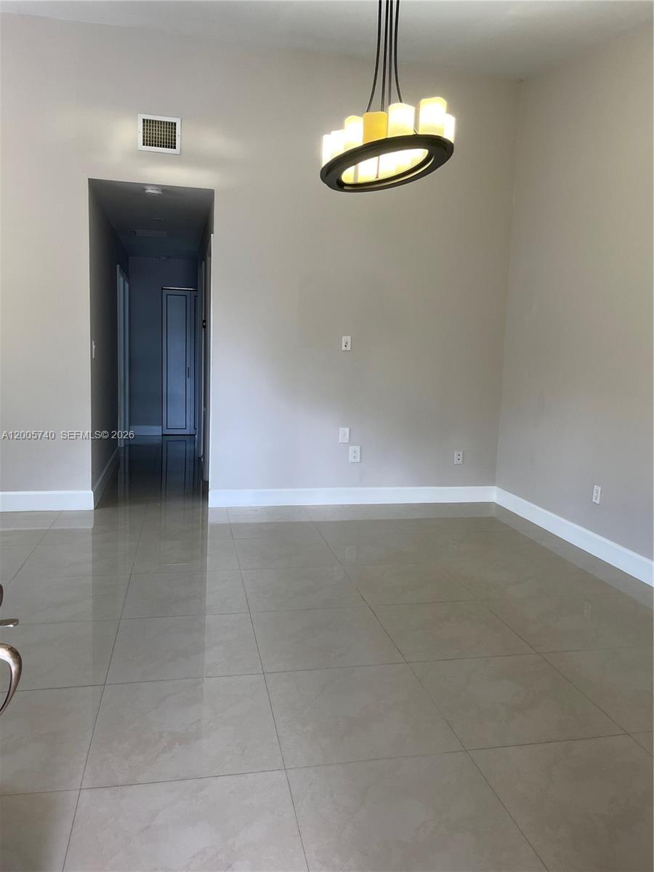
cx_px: 327
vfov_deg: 67.3
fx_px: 655
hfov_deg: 53.1
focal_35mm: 26
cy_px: 436
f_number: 1.6
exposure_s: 1/121
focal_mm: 5.1
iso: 125
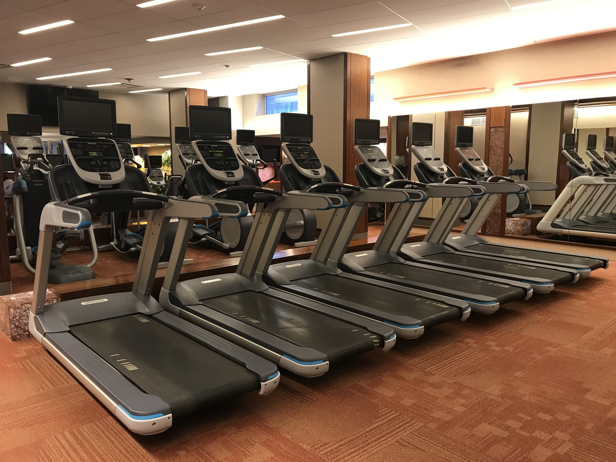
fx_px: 498
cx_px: 308
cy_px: 231
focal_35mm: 28
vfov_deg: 49.7
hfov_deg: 63.4
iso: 40
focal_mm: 3.99
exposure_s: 1/17
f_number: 1.8
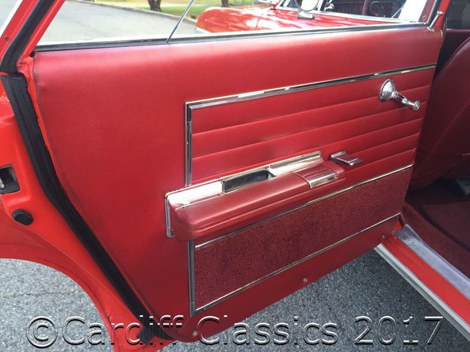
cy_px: 176
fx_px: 394
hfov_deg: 61.7
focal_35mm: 29
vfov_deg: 48.2
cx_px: 235
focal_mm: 4.15
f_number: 2.2
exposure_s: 1/120
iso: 50
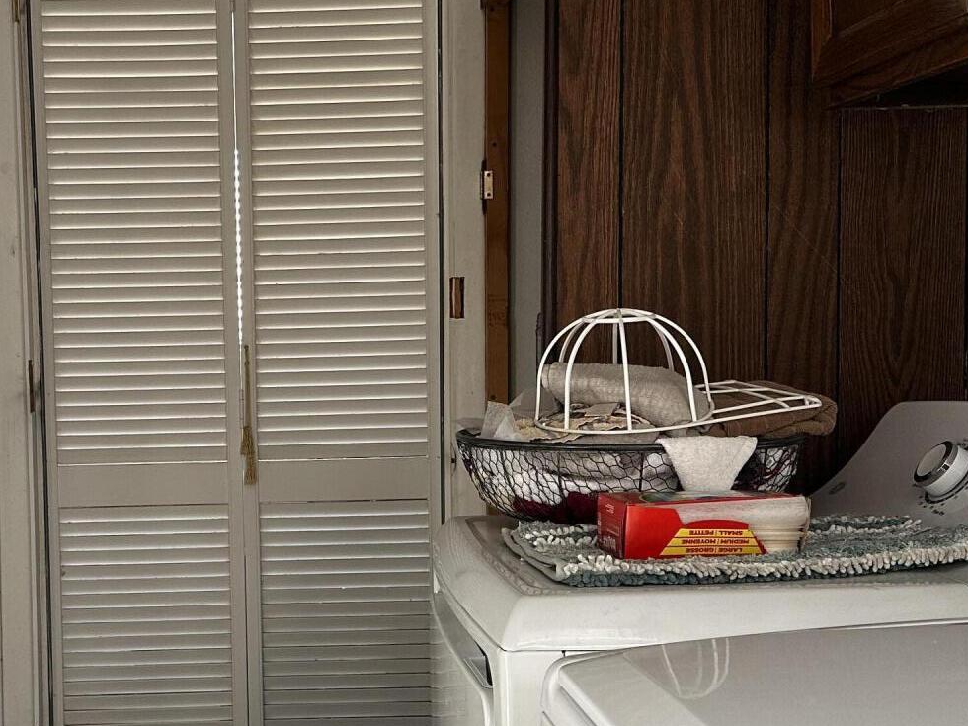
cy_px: 403
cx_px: 276
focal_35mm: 49
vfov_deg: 29.7
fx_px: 1370
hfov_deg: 38.2
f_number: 1.78
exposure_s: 1/60
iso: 250
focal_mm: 6.86
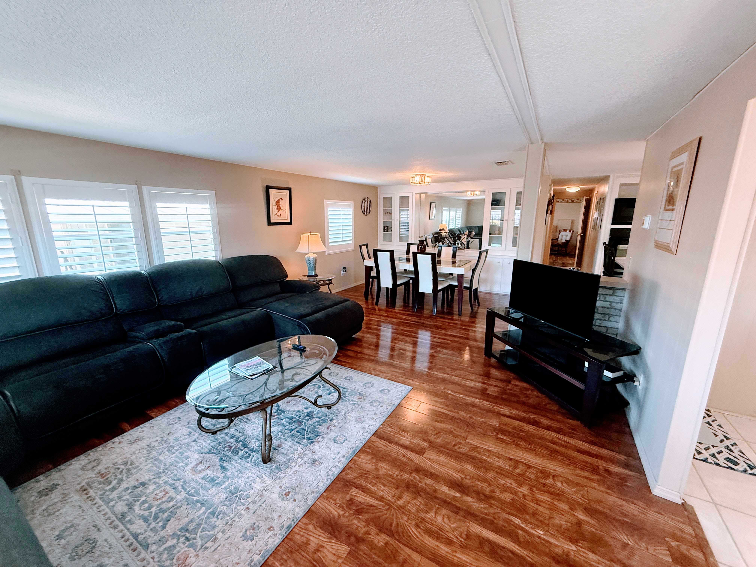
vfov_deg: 85.7
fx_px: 306
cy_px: 284
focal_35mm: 14
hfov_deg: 102.1
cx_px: 378
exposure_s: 1/120
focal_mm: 2.22
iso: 400
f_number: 2.2
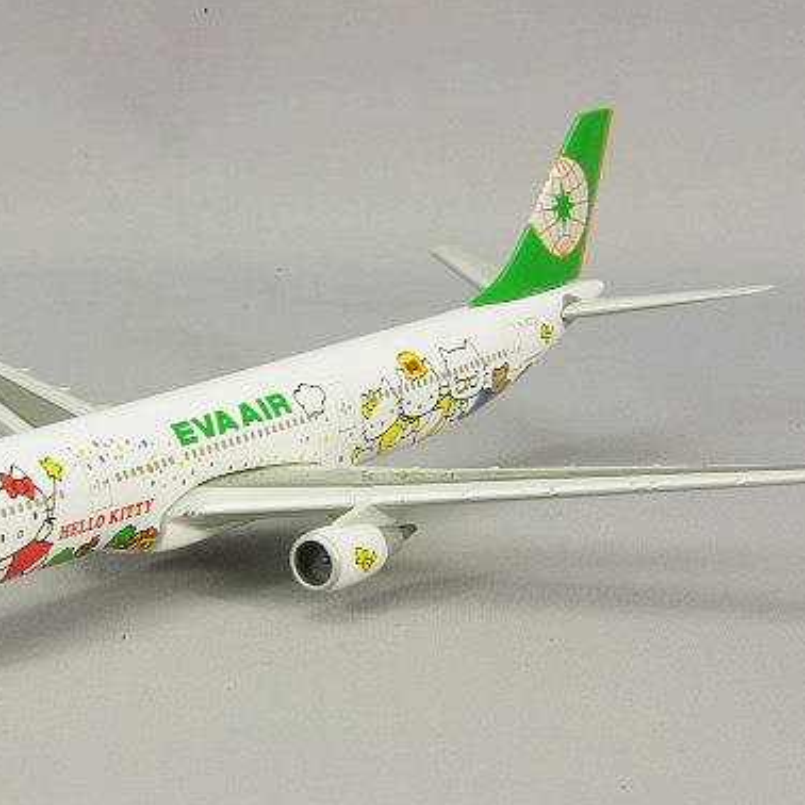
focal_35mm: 161
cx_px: 326
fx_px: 4236
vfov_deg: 10.9
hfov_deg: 10.9
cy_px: 412
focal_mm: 75
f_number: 32
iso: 400
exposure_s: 1/1.25
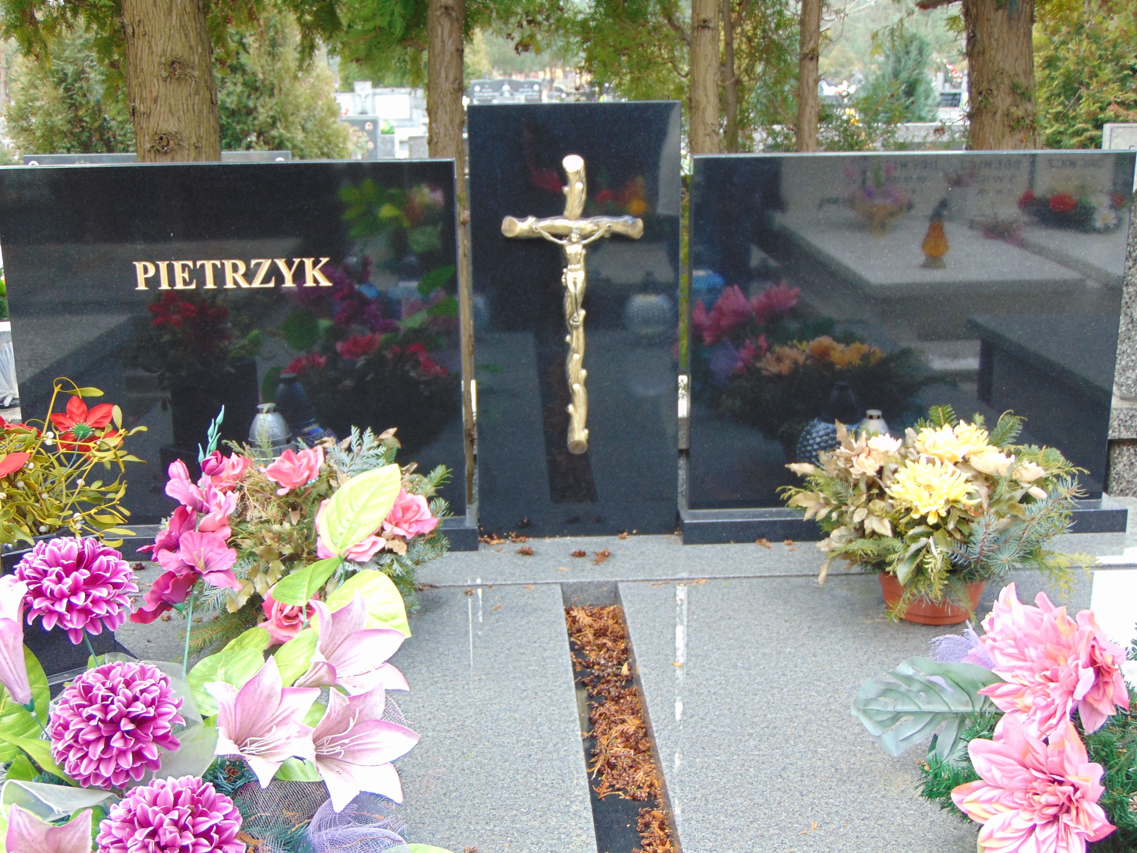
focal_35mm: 42
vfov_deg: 34.3
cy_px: 426
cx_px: 568
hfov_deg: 44.8
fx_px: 1380
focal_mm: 7.6
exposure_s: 1/50
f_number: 3.3
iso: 80
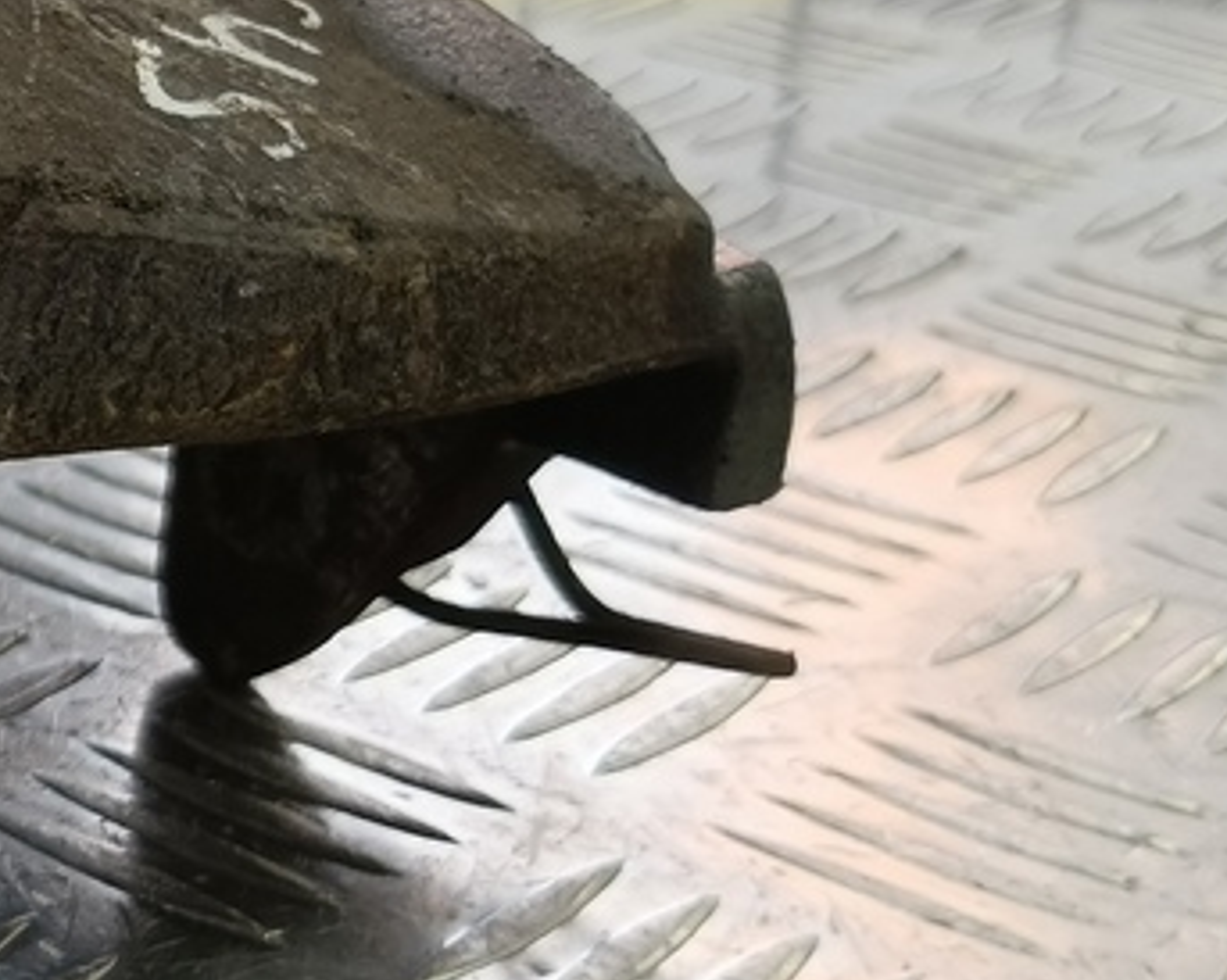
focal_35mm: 67
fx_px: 2432
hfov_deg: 24.0
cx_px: -472
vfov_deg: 22.8
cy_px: 497
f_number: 1.6
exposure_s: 1/50
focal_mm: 4.11
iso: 94
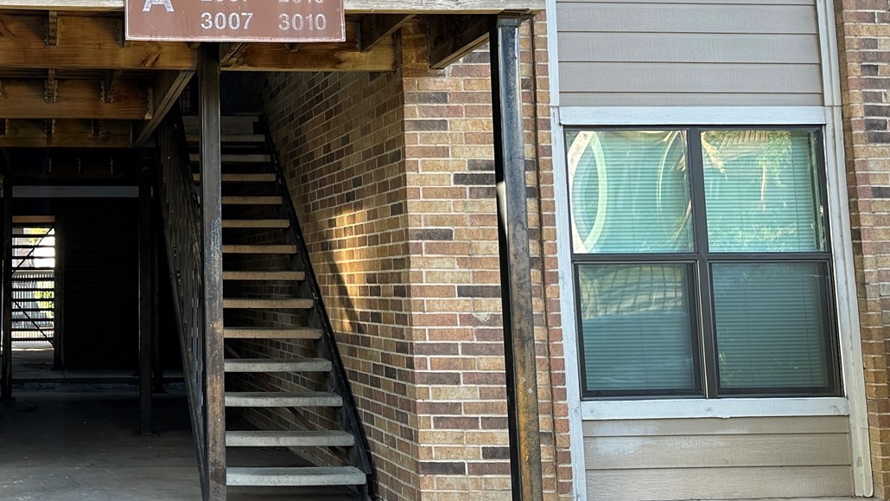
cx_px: 130
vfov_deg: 22.8
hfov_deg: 37.8
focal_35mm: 52
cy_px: 119
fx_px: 1227
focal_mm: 6.86
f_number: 1.78
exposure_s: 1/121
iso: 64
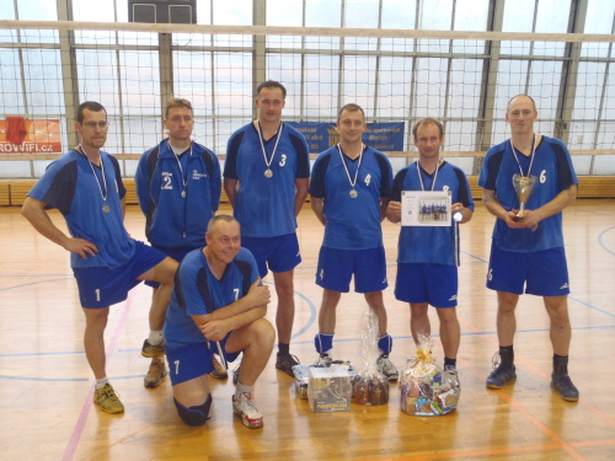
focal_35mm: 36
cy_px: 230
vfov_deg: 39.7
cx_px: 308
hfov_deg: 51.4
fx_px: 640
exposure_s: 1/8
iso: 200
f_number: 4.5
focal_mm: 6.45
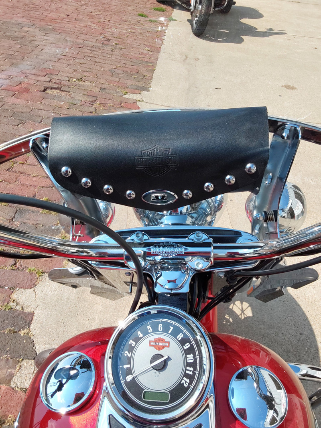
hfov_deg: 49.7
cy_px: 214
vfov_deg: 63.4
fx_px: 346
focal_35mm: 28
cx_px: 160
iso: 50
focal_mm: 2.91
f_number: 1.9
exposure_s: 1/1464
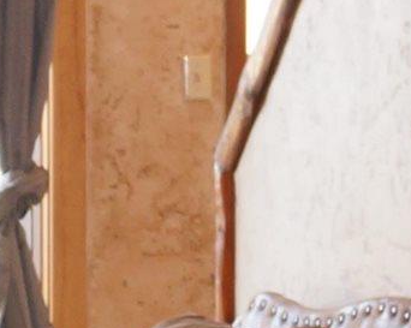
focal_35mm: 240
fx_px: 2919
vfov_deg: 6.4
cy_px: 166
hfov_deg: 7.0
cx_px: -946
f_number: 4
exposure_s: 1/60
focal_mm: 19
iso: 400
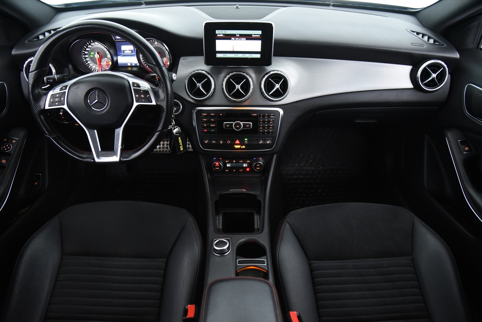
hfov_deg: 73.7
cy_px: 161
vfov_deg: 53.2
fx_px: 321
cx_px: 241
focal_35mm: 24
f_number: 4
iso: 4000
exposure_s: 1/20
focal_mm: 24
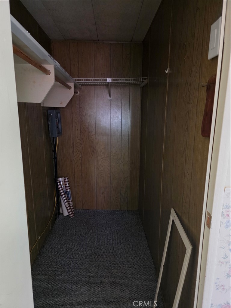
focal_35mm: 23
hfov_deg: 58.9
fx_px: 205
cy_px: 154
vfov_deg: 73.9
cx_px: 116
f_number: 1.7
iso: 1600
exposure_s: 1/24
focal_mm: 6.3
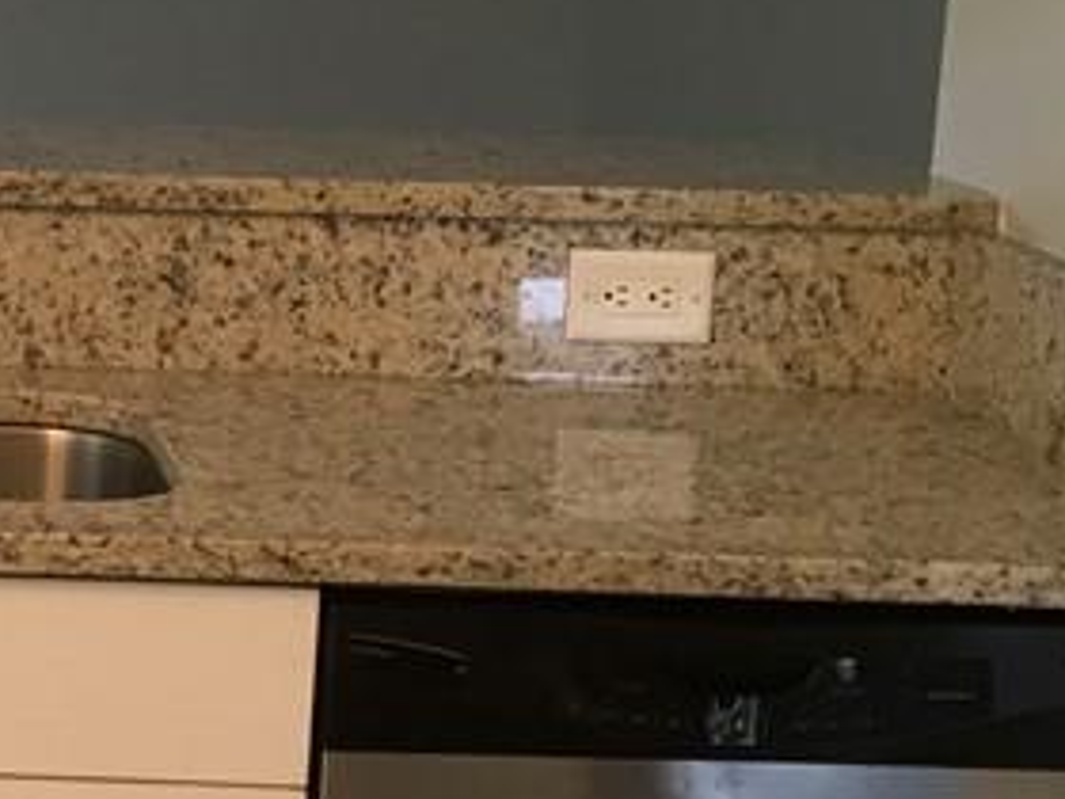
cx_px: -380
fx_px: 3261
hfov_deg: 17.3
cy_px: 278
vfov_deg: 13.9
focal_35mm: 106
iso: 64
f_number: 2.2
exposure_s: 1/30
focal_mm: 4.15
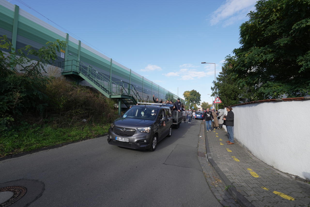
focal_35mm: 15
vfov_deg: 77.3
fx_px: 129
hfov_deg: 100.4
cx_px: 155
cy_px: 104
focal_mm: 15
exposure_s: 1/125
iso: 250
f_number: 13
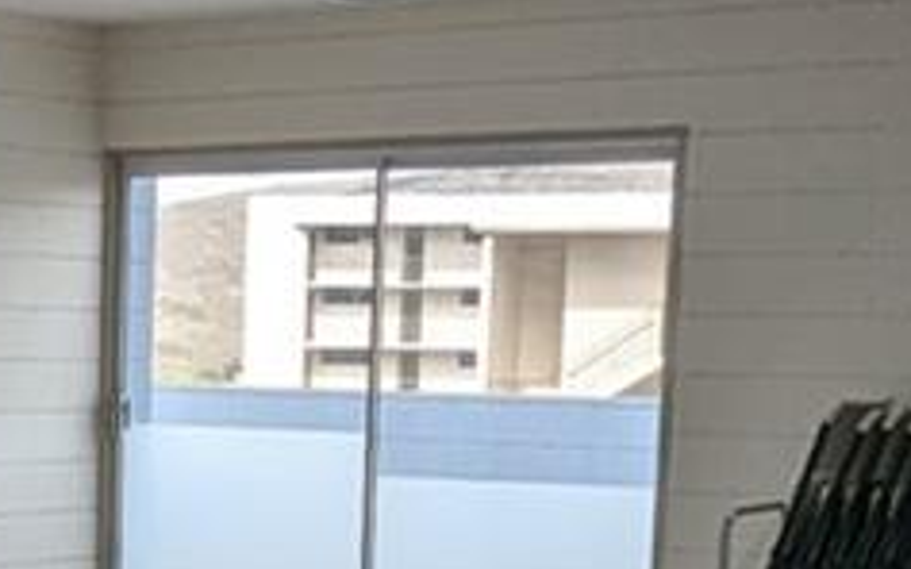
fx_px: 2308
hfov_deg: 21.5
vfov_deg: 13.5
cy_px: 757
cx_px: -4
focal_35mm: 93
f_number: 2.2
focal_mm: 1.95
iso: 49
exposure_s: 1/566
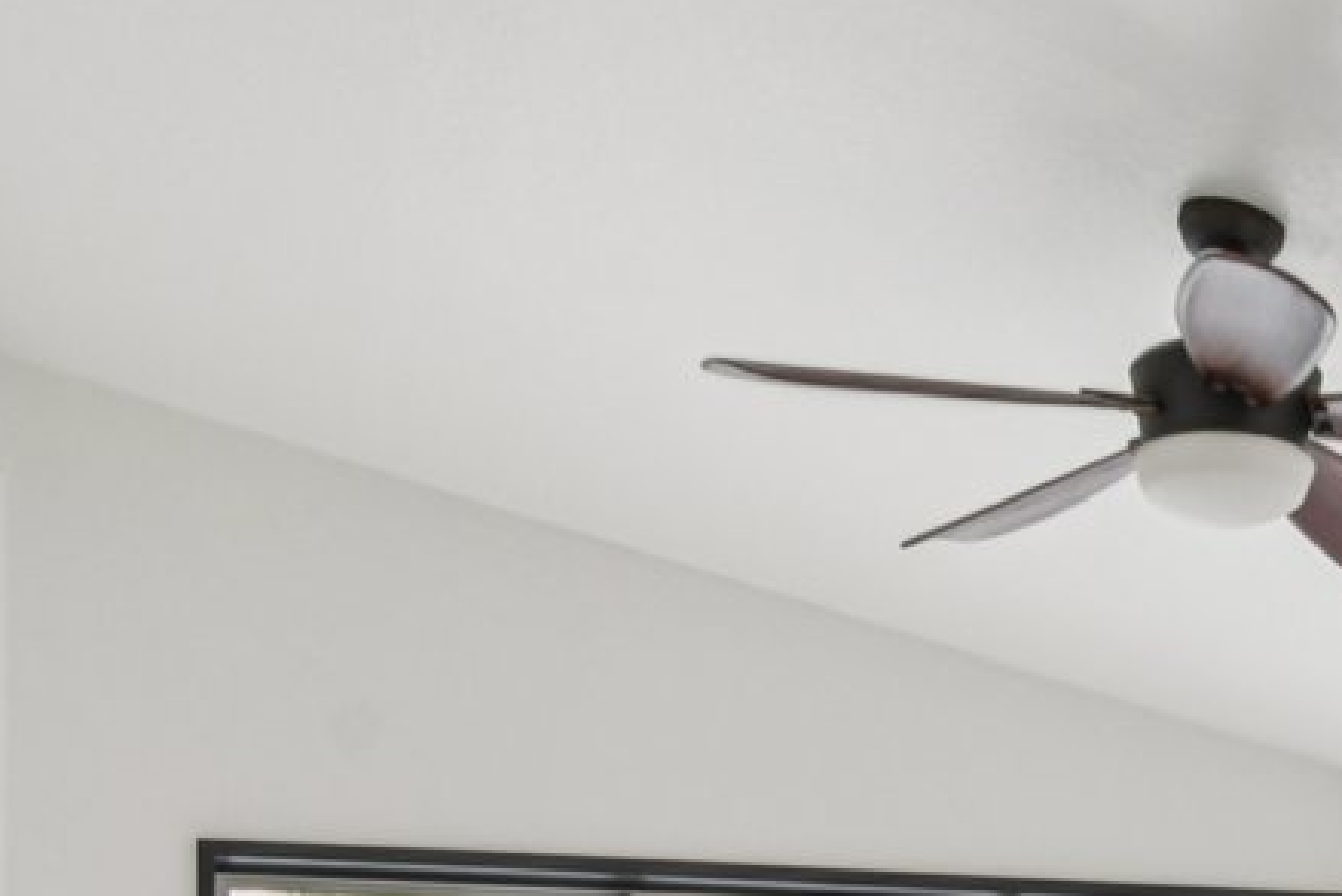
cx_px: 1437
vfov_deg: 14.9
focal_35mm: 84
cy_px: 1417
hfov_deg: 22.9
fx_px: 3132
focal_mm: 18
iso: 400
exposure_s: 1/200
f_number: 8
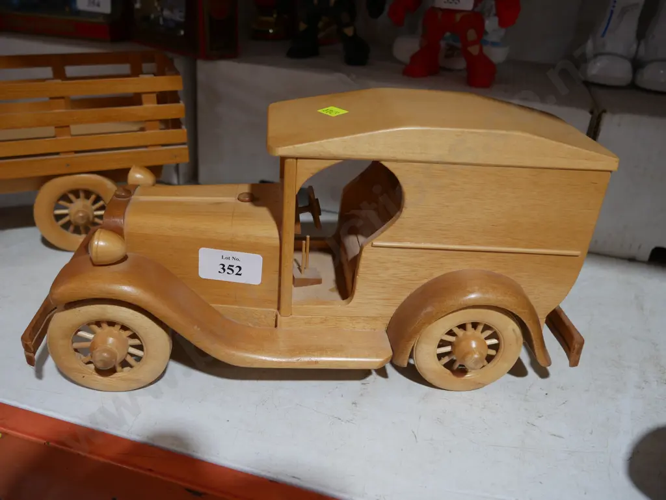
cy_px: 250
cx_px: 333
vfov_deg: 46.8
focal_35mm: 30
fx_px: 577
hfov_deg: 59.9
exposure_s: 1/60
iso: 250
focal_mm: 15
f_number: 3.6
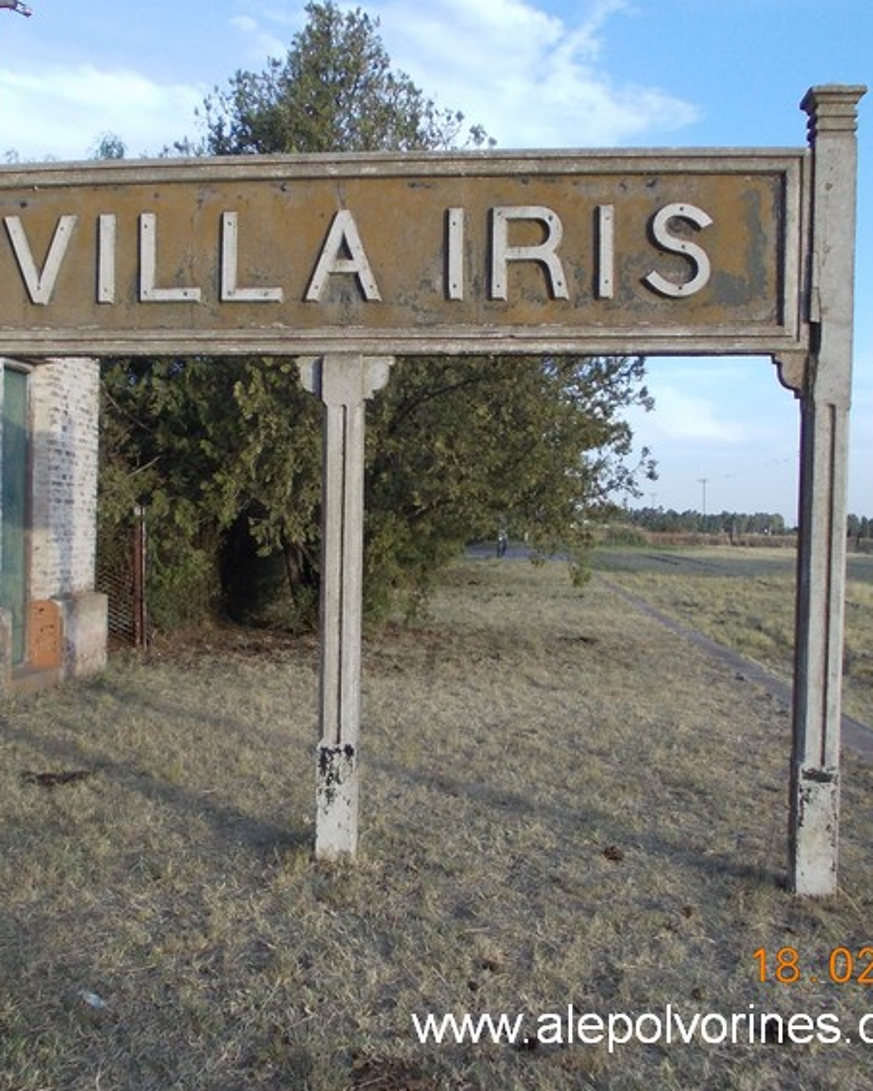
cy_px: 544
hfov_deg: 40.0
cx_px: 351
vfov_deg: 49.1
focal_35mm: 37
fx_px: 1195
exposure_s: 1/400
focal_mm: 4
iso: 80
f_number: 2.7
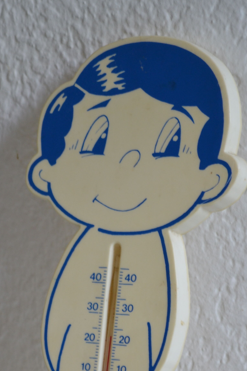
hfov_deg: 8.3
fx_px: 1698
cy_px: 313
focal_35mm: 165
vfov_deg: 12.4
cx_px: 124
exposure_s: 1/30
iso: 400
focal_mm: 55
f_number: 5.6
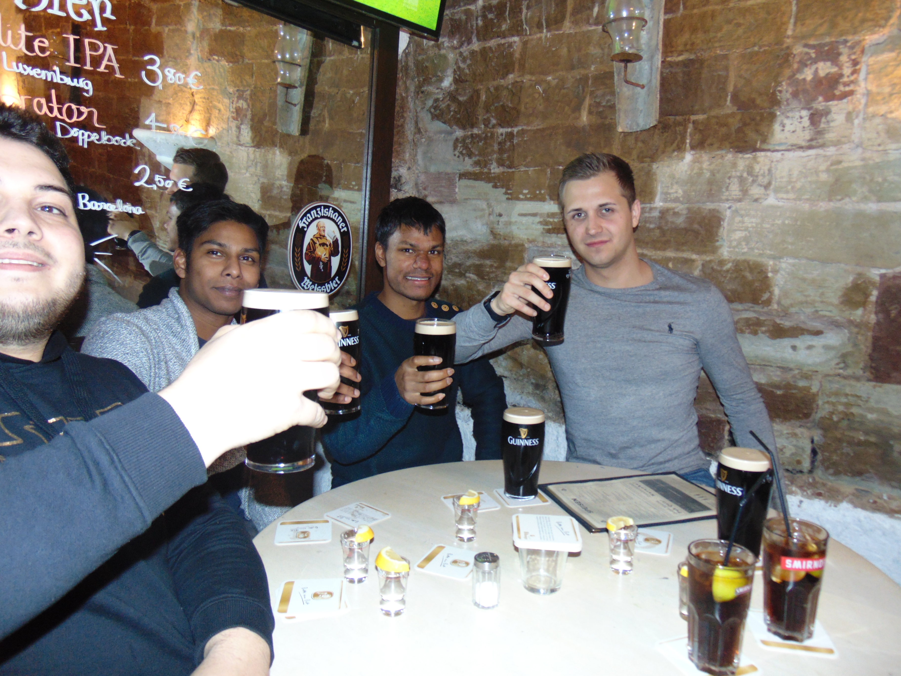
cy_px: 338
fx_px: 651
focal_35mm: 25
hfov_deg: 69.4
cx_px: 450
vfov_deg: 54.9
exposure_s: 1/8
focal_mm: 4.5
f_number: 3
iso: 200
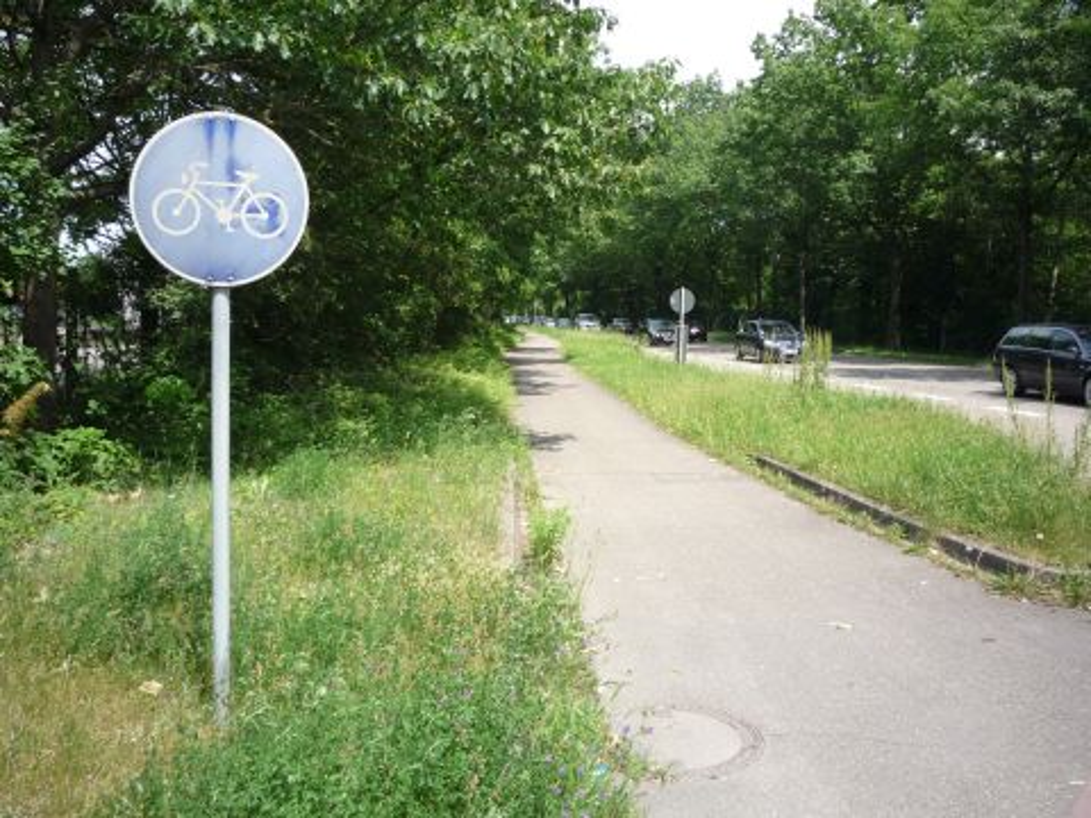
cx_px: 546
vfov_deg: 44.2
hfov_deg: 56.8
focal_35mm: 32
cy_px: 409
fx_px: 1009
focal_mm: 5.2
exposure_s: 1/320
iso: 100
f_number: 4
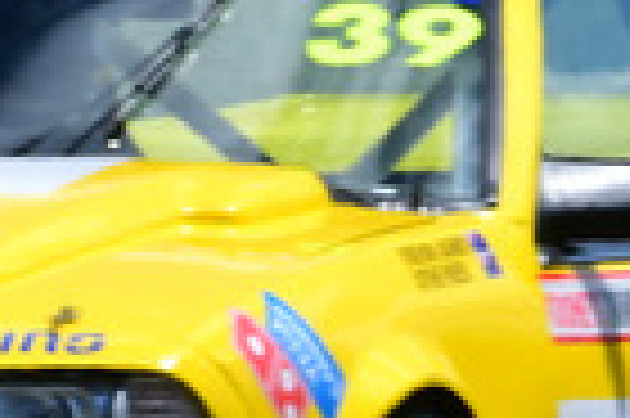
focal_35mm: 2664
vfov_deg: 0.5
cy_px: 220
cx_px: -1138
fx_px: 46565
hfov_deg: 0.8
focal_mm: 310
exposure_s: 1/640
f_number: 11
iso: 320
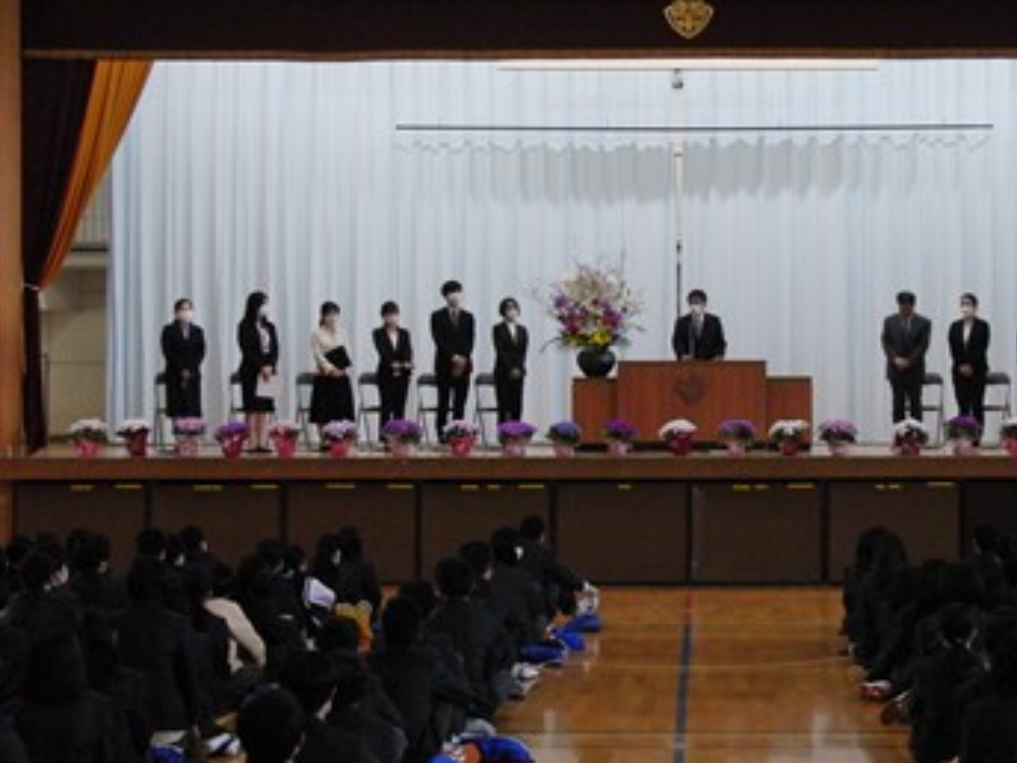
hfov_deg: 25.2
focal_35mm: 77
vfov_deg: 19.1
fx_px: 2262
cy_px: 383
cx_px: 668
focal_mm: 10.8
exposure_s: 1/100
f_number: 3.5
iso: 400
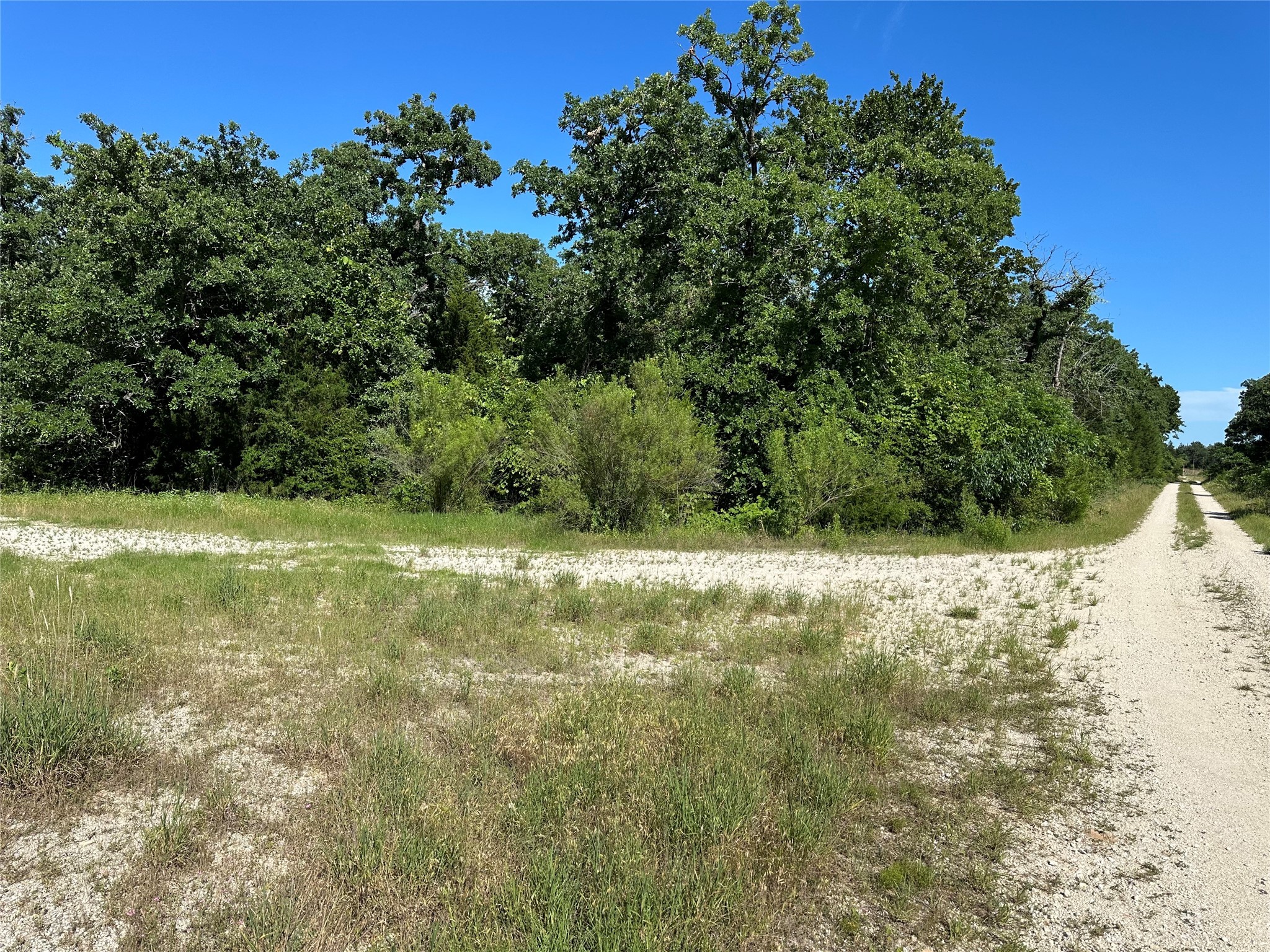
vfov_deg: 56.8
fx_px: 881
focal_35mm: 24
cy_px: 476
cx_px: 635
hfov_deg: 71.6
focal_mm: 6.86
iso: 80
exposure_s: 1/4184
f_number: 1.78
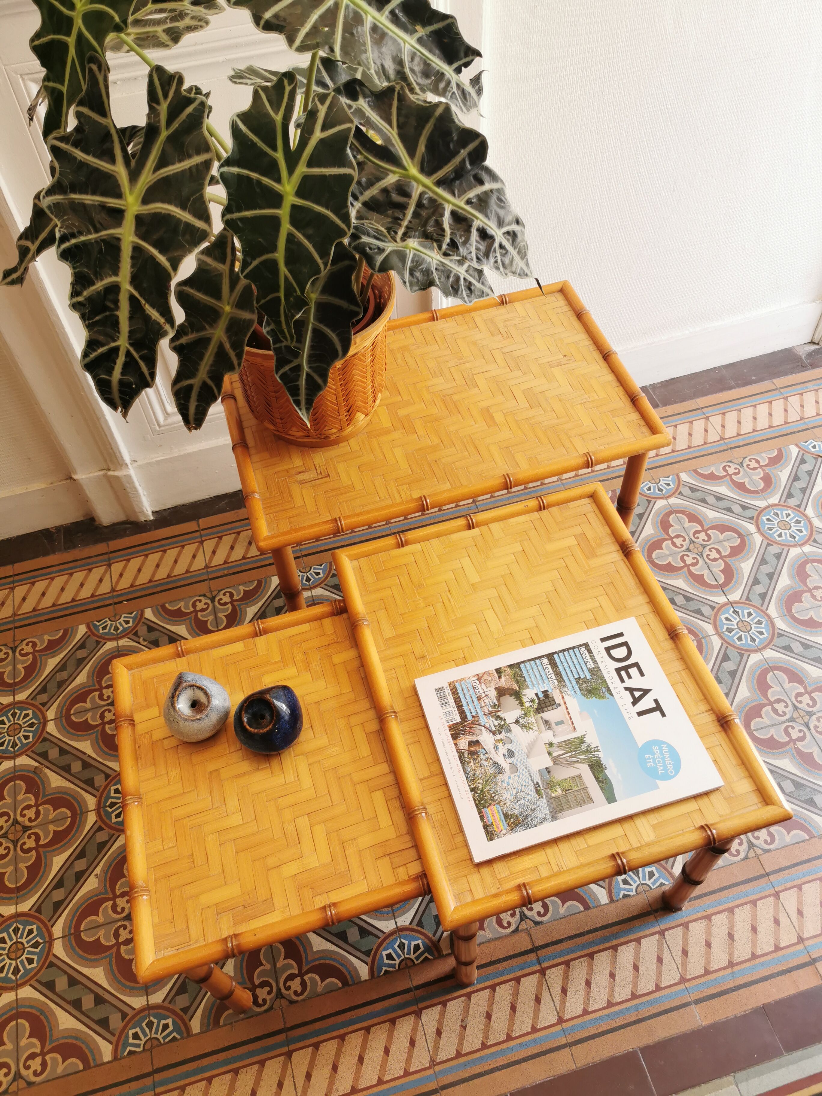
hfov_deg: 51.4
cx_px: 411
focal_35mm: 27
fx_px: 855
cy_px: 548
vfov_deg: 65.3
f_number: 1.6
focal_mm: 5.56
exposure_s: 1/100
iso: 100
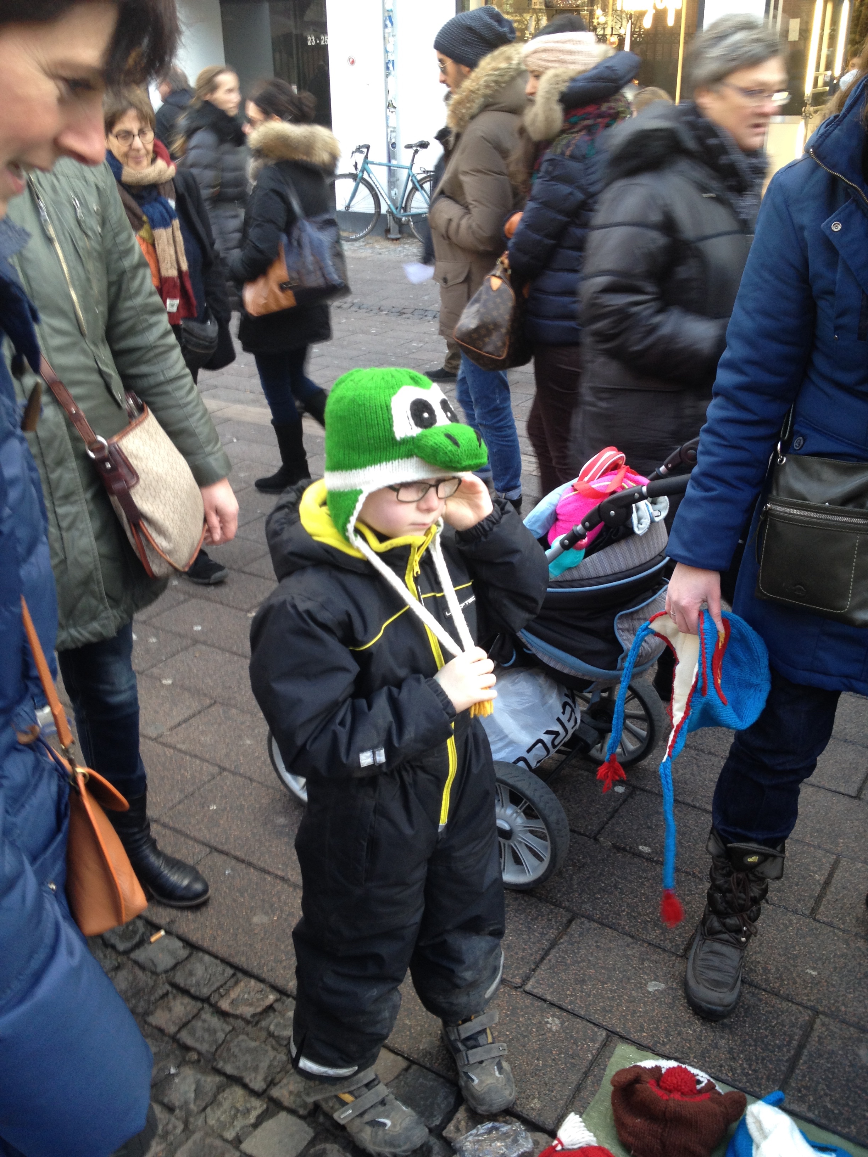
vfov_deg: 52.6
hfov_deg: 40.7
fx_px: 1170
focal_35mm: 35
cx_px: 434
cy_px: 578
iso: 50
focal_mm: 4.28
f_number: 2.4
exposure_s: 1/30
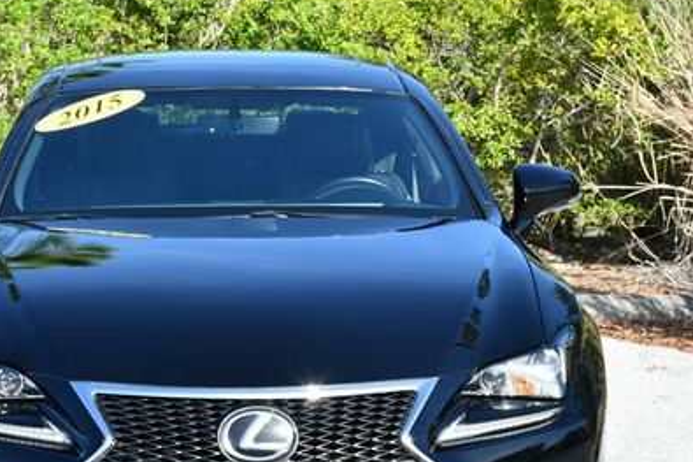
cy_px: 321
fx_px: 2809
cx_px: 246
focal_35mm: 146
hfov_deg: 14.0
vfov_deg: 9.4
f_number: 8
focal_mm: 45
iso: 200
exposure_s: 1/250
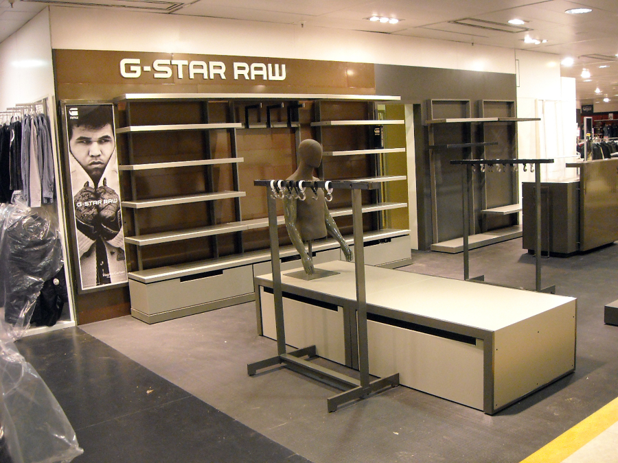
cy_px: 232
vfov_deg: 40.7
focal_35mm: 35
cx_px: 309
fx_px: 625
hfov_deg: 52.6
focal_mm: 5.7
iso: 400
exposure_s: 1/47
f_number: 2.8
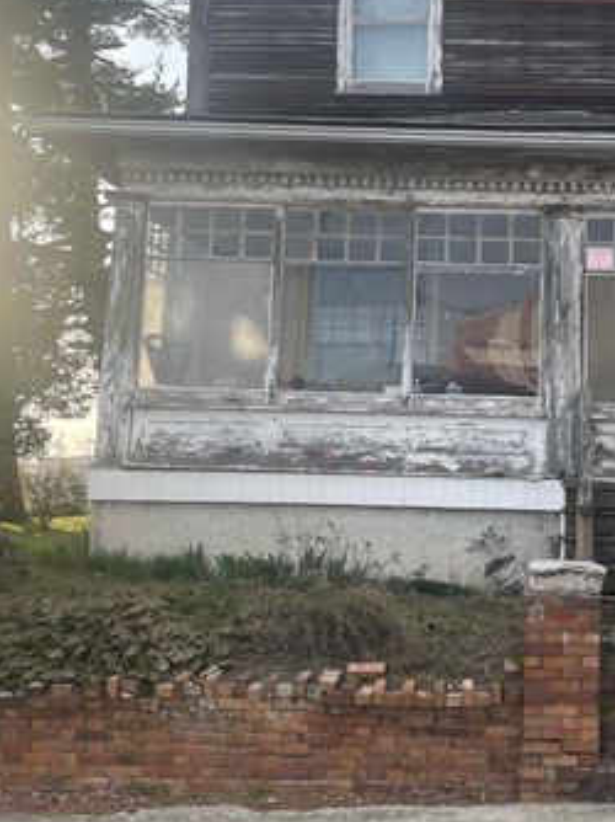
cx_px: 529
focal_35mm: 50
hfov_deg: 28.2
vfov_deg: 38.1
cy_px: 353
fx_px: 1186
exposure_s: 1/1387
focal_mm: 5.1
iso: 32
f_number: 1.6
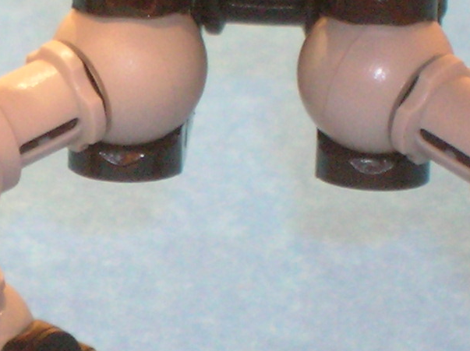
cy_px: 195
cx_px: 141
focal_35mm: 387
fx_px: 5249
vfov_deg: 3.8
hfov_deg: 5.1
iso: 200
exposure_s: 1/1.6
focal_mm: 17.1
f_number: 4.9
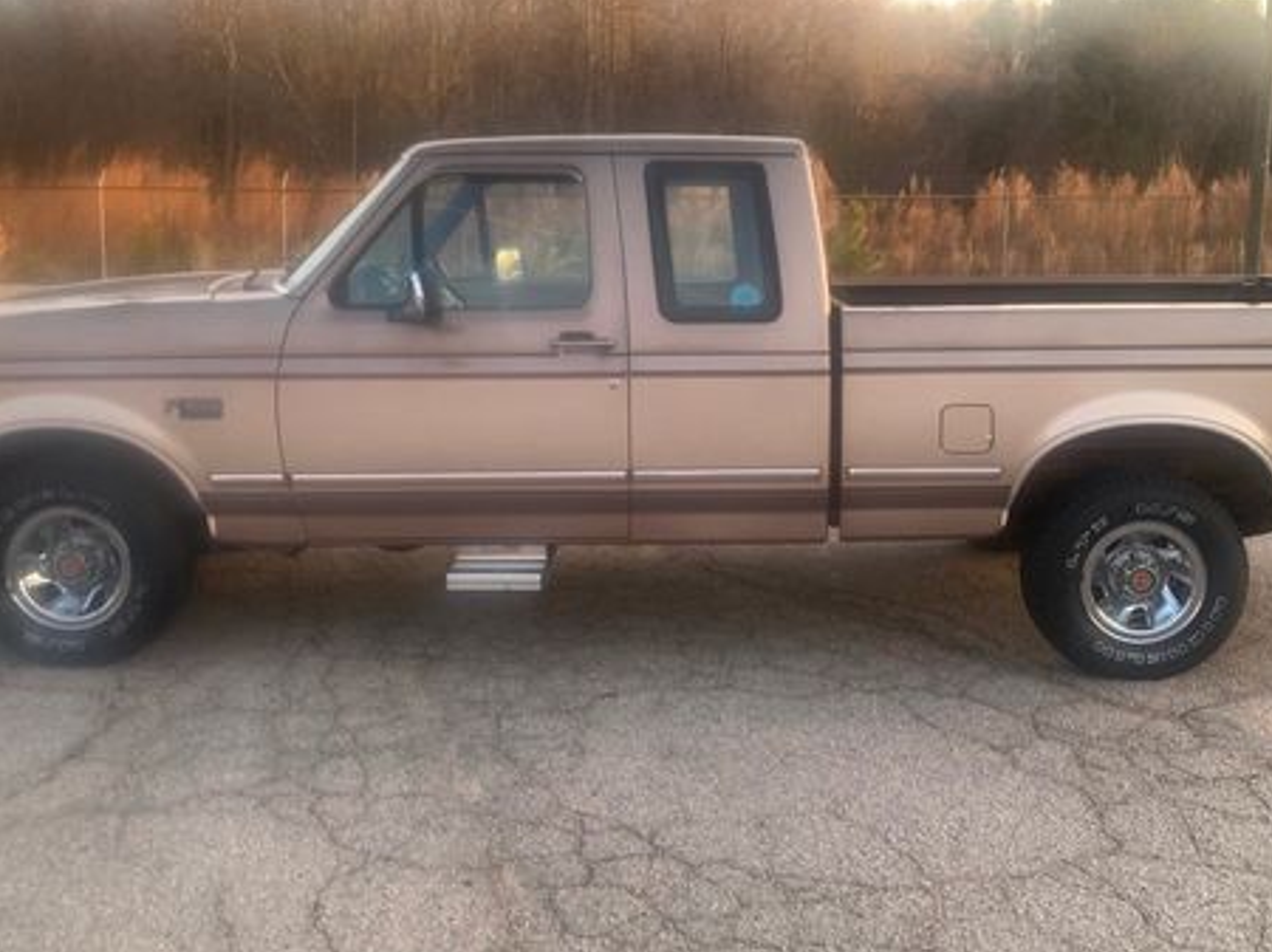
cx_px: 673
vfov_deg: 38.5
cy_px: 390
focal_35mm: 37
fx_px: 1359
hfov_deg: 50.1
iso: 25
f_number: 1.8
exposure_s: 1/273
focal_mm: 4.25
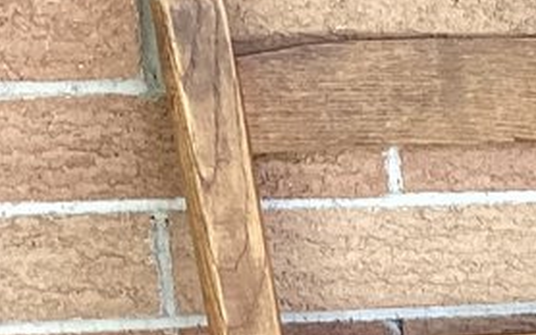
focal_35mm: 179
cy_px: 765
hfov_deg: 10.4
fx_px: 2616
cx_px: 1208
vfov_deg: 7.0
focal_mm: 3.3
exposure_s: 1/60
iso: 80
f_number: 2.4
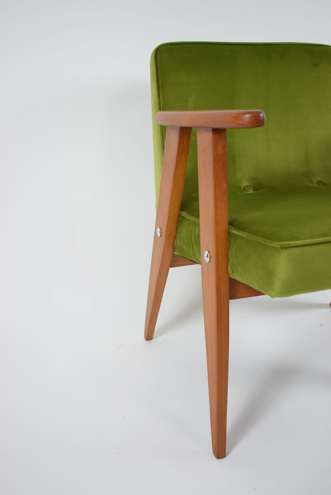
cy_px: 248
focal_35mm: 39
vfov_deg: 49.5
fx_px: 537
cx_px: 166
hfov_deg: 34.3
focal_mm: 26
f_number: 4
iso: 100
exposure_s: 1/20
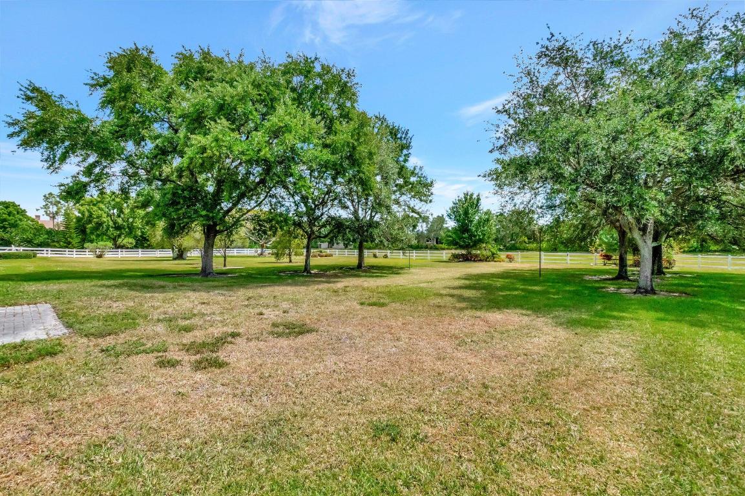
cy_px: 248
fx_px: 310
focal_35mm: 15
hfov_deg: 100.4
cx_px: 372
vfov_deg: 77.3
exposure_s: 1/8000
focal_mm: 10
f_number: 8
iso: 640
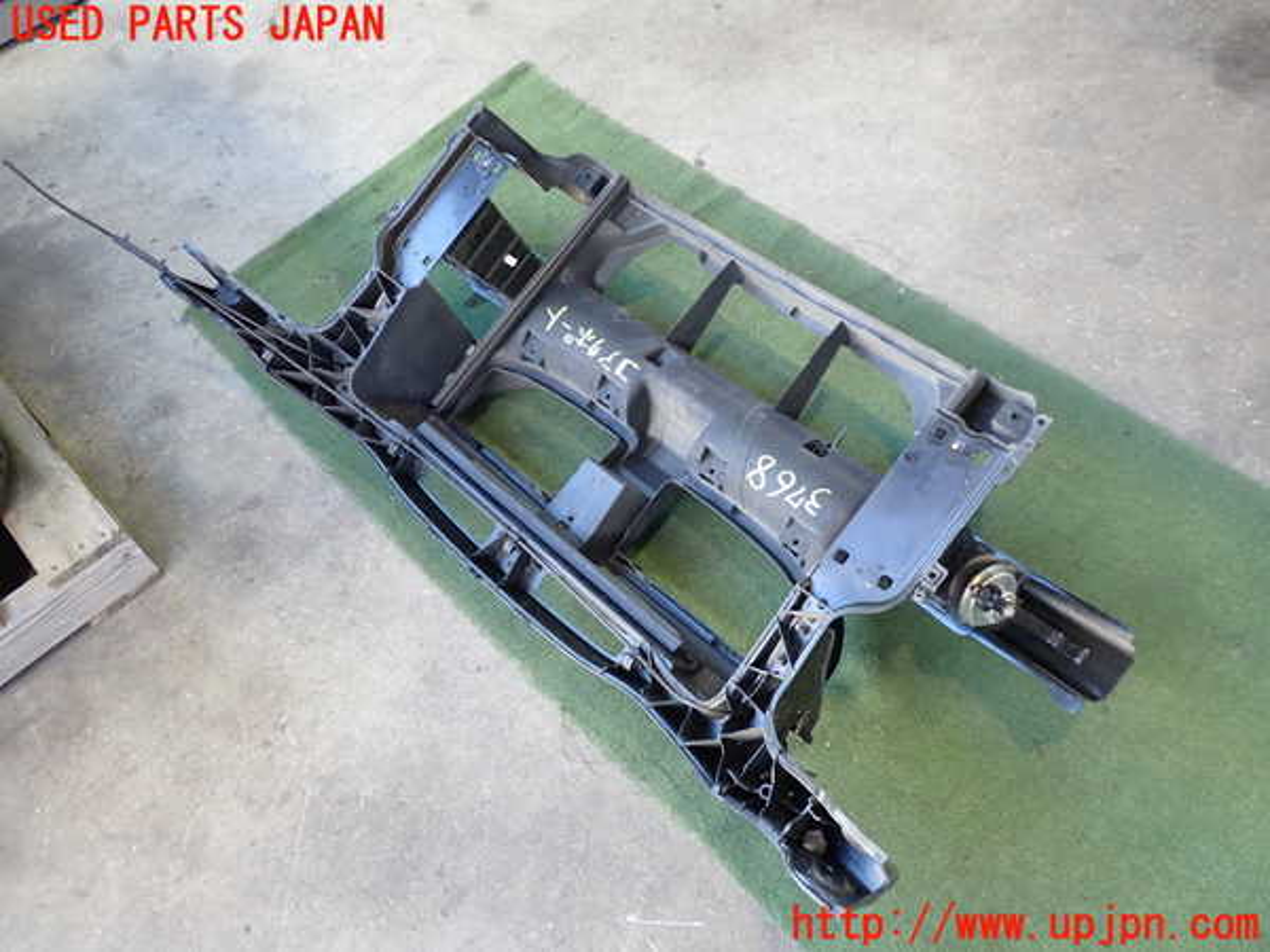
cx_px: 635
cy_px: 476
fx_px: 1101
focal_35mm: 30
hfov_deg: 60.0
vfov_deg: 46.8
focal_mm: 5.4
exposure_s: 1/40
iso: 200
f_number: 2.3
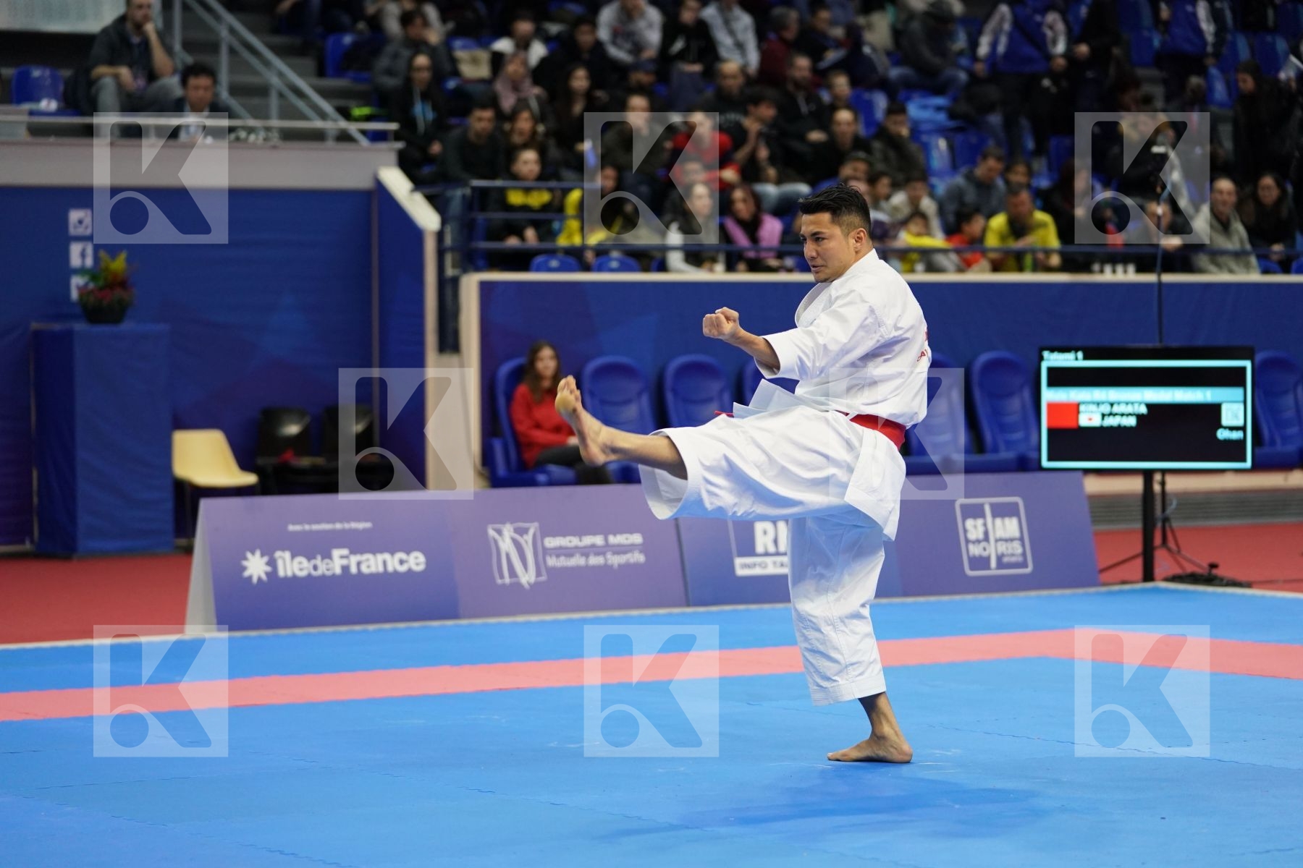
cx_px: 652
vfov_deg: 13.3
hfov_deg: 19.8
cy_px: 434
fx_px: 3728
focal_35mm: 103
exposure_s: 1/500
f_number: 2.8
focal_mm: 103
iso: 2500
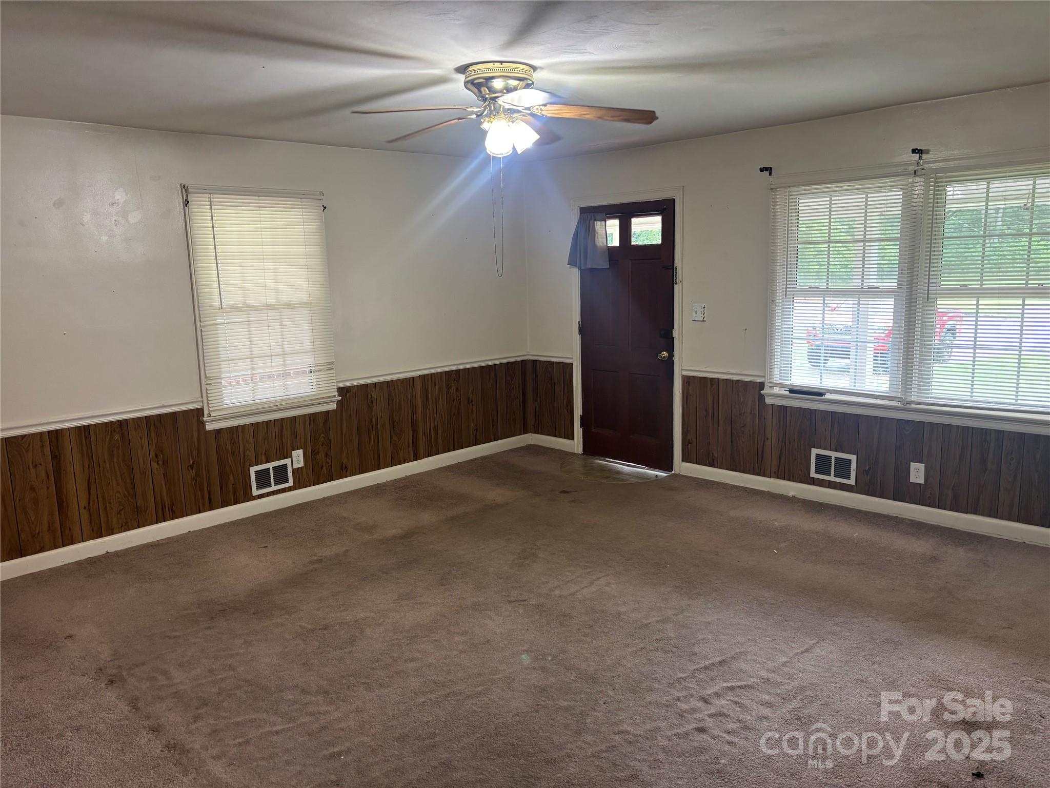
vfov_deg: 53.1
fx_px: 789
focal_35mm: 26
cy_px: 394
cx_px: 525
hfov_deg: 67.3
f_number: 1.6
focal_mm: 5.96
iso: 160
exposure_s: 1/60
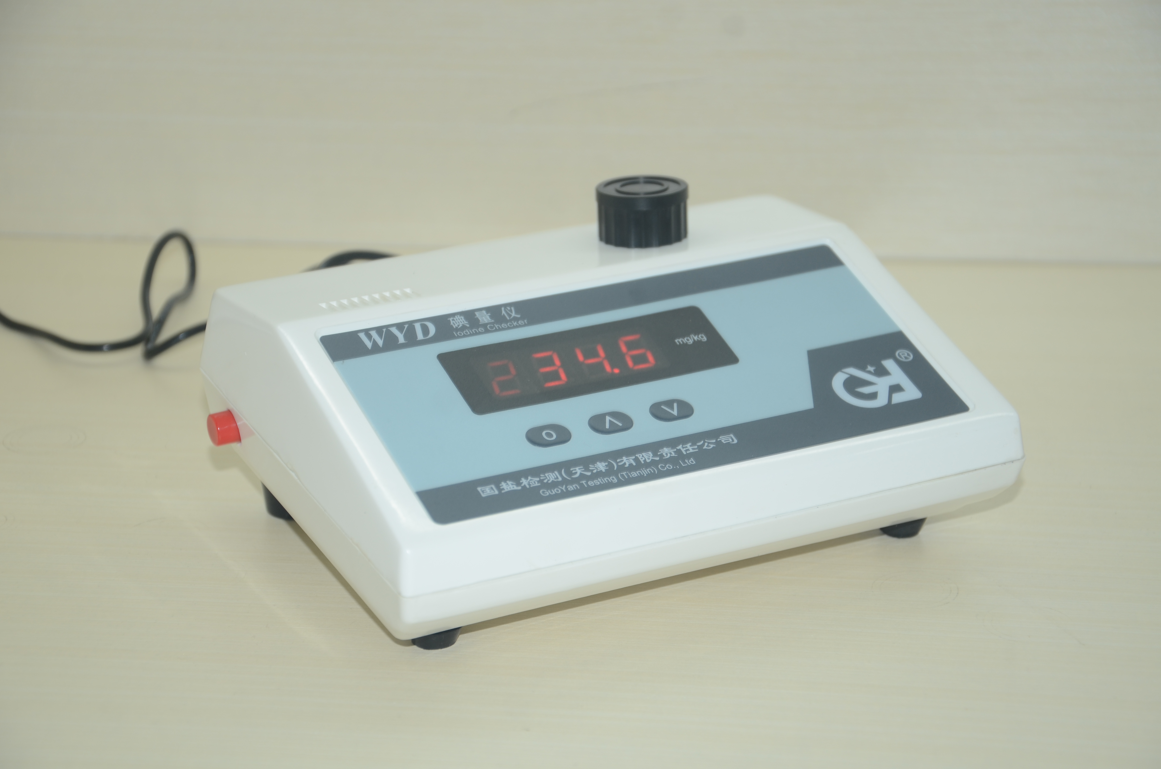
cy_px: 384
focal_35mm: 93
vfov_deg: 14.6
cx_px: 580
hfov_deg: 22.0
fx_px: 2993
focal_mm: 62
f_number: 5.3
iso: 160
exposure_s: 1/60
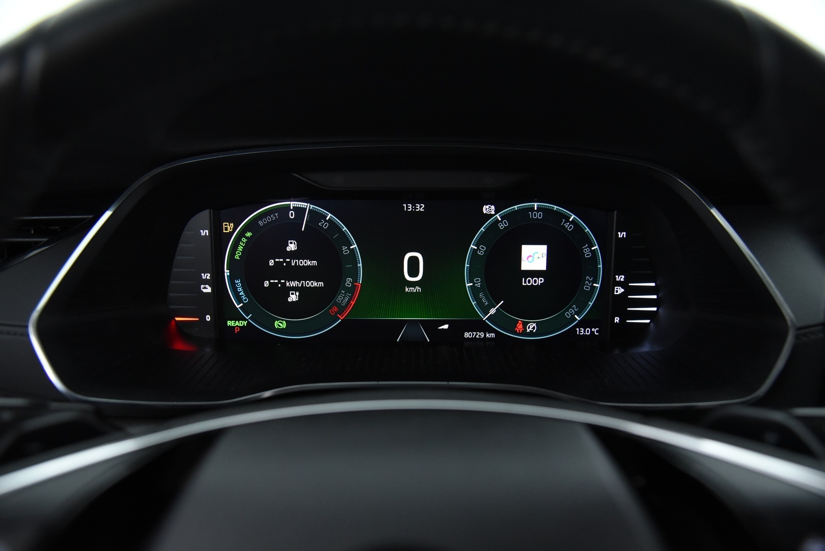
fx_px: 711
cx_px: 412
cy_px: 276
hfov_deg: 60.3
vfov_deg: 42.4
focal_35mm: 31
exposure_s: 1/30
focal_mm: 31
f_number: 4
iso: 4000
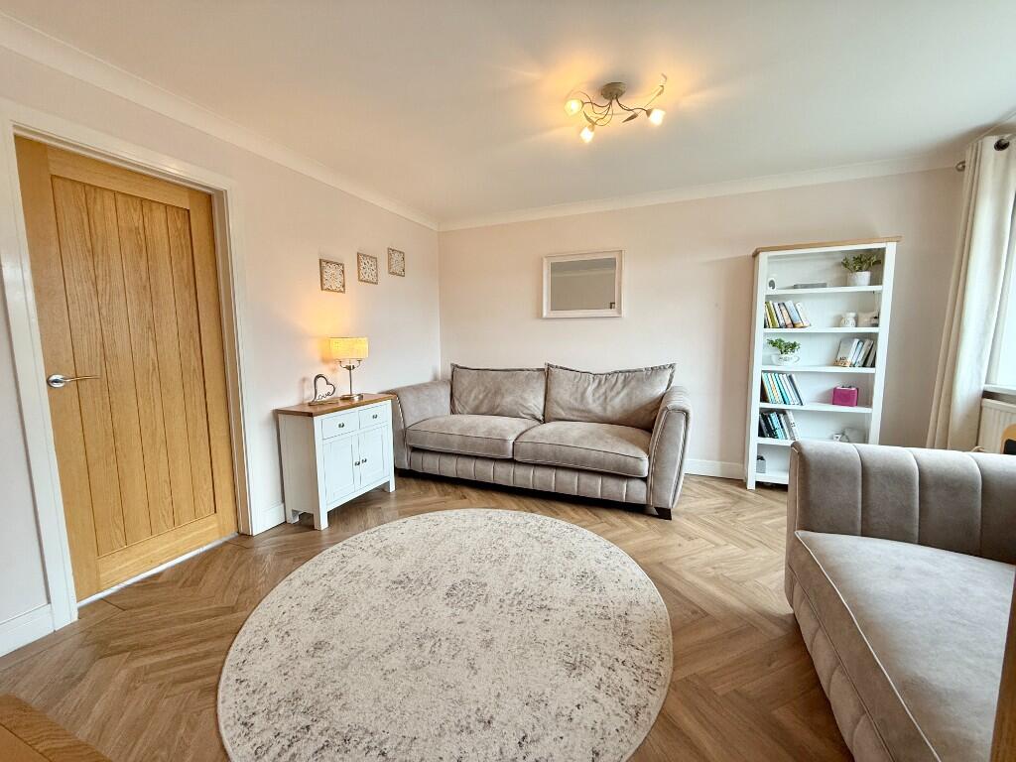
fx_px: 411
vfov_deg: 85.7
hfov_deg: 102.1
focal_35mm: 14
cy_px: 381
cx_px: 508
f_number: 2.2
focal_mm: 2.22
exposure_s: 1/100
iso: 125
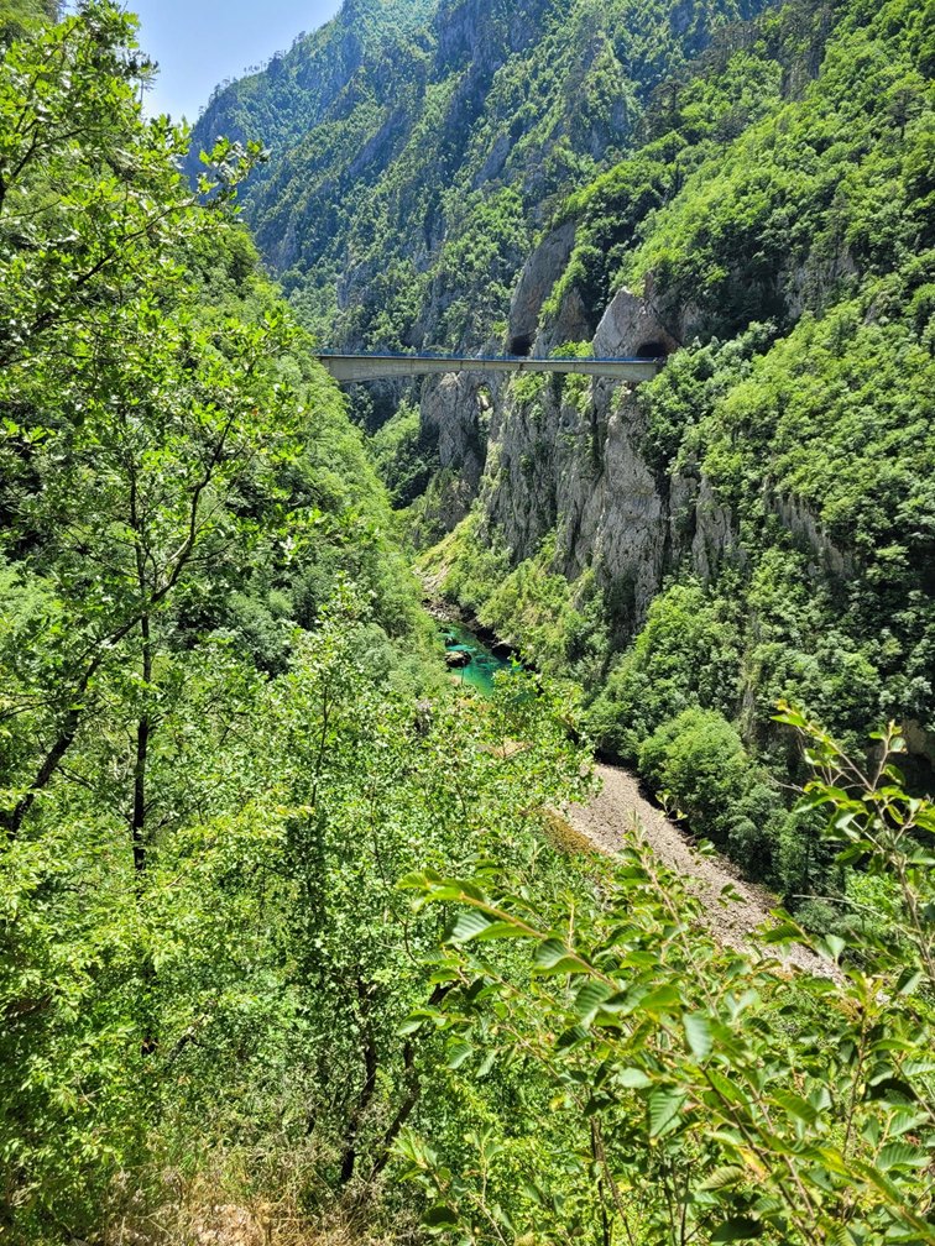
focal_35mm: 26
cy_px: 623
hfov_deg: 53.1
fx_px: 936
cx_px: 468
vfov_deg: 67.3
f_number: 1.8
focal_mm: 5.4
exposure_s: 1/986
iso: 40
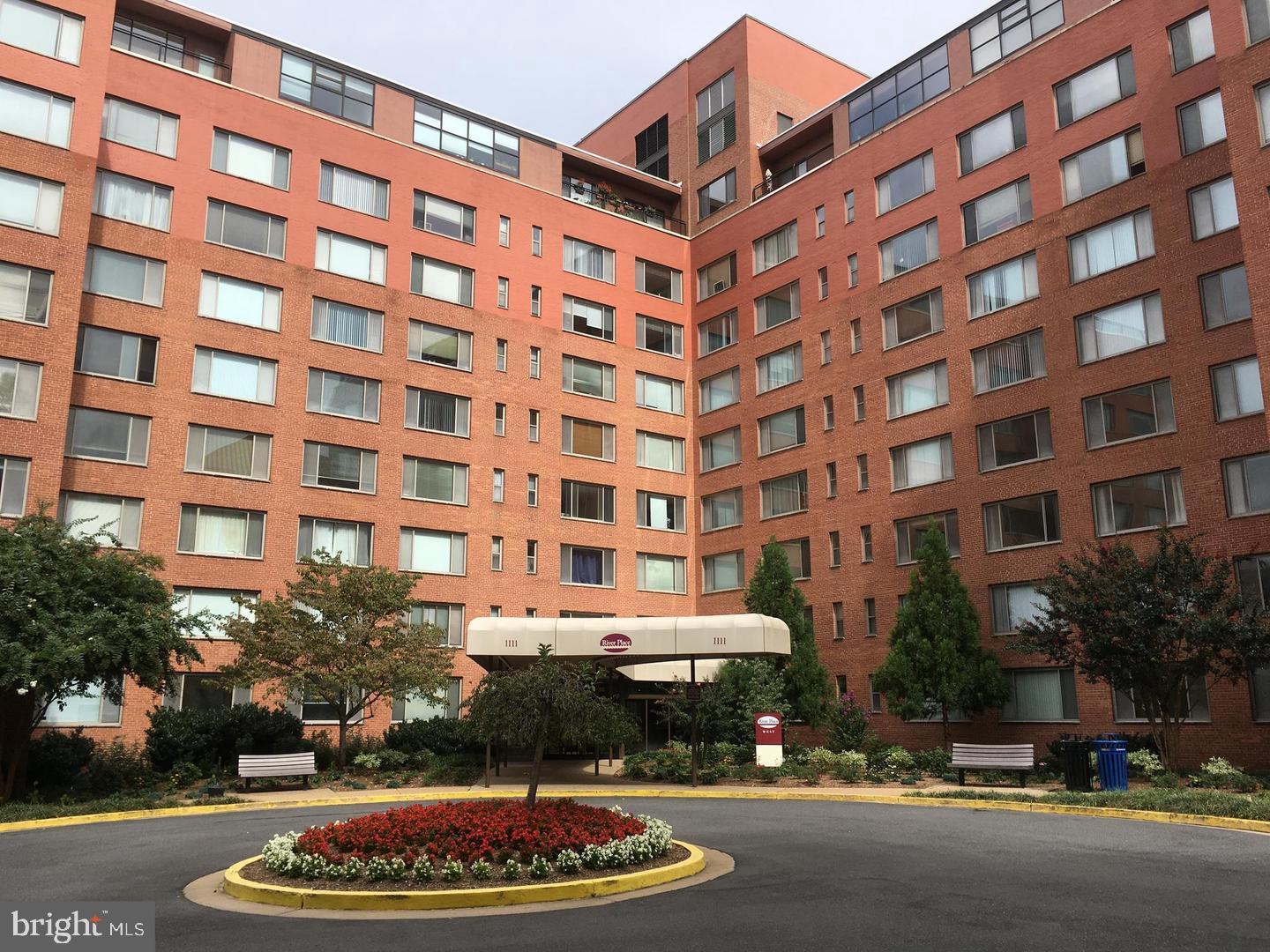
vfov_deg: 48.2
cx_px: 635
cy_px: 476
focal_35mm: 29
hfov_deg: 61.7
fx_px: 1064
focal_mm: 4.15
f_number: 2.2
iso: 25
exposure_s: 1/793
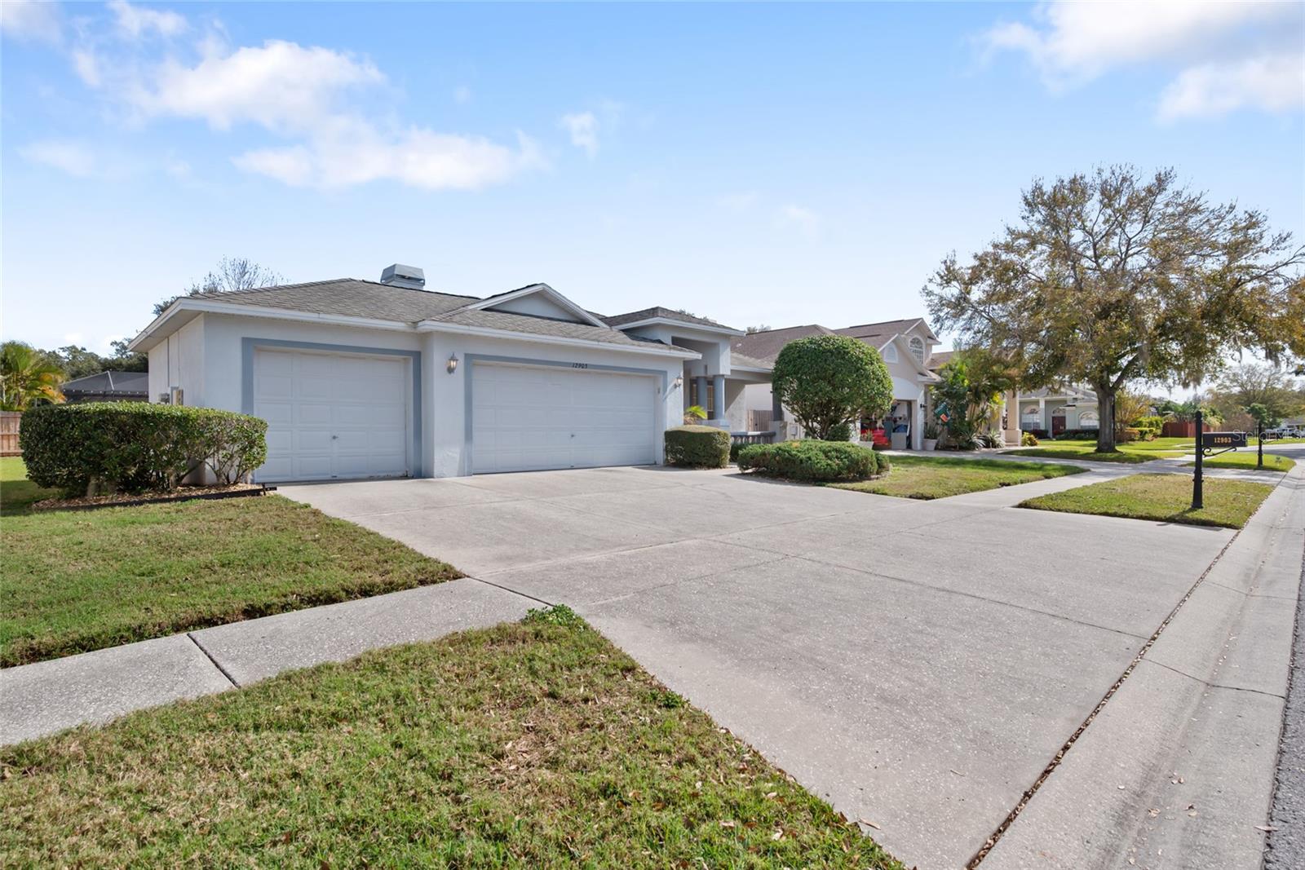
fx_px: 634
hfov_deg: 91.6
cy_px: 435
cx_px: 652
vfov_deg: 68.9
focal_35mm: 18
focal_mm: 17.5
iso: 250
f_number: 6.3
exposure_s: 1/250
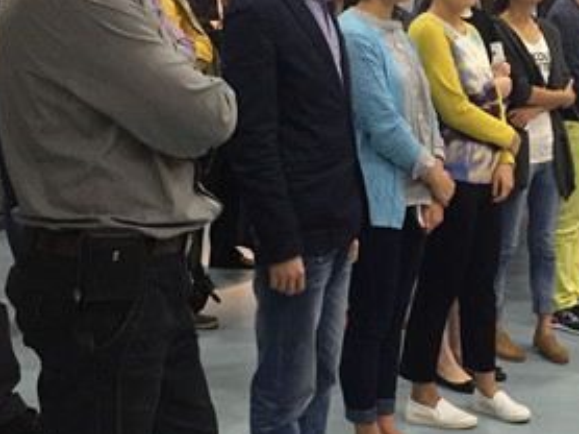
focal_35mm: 71
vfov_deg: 20.6
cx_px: 552
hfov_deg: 26.3
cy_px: 161
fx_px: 1187
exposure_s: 1/33
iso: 160
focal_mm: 4.15
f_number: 2.2
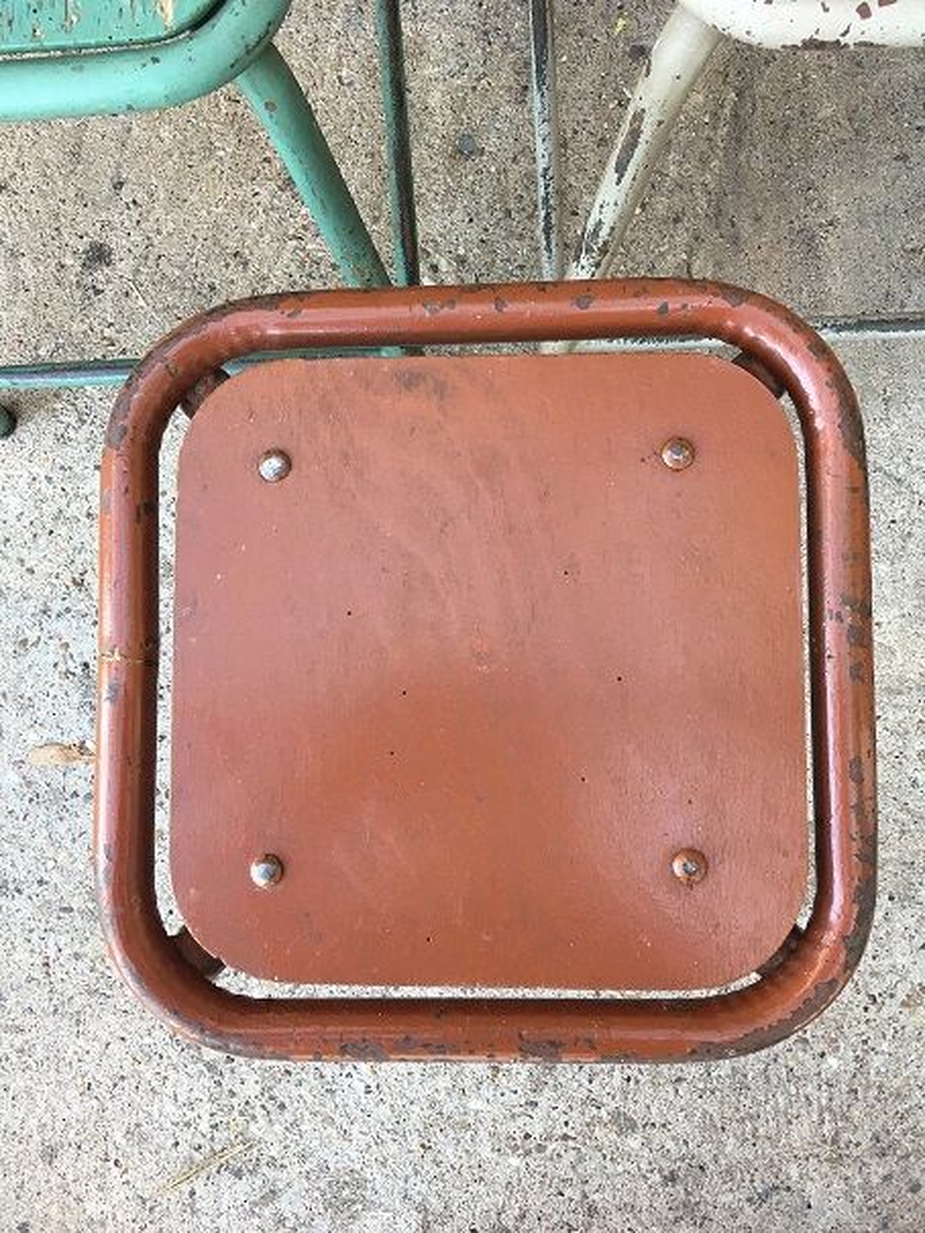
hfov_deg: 48.2
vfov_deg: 61.6
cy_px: 616
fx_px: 1033
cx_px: 462
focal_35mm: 29
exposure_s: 1/33
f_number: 2.2
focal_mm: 4.15
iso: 40
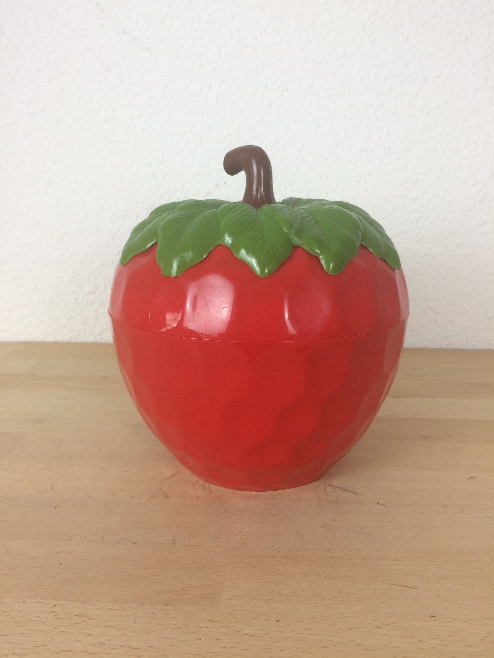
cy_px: 329
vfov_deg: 61.7
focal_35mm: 29
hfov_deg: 48.2
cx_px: 247
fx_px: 552
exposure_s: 1/50
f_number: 2.2
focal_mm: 4.15
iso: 40
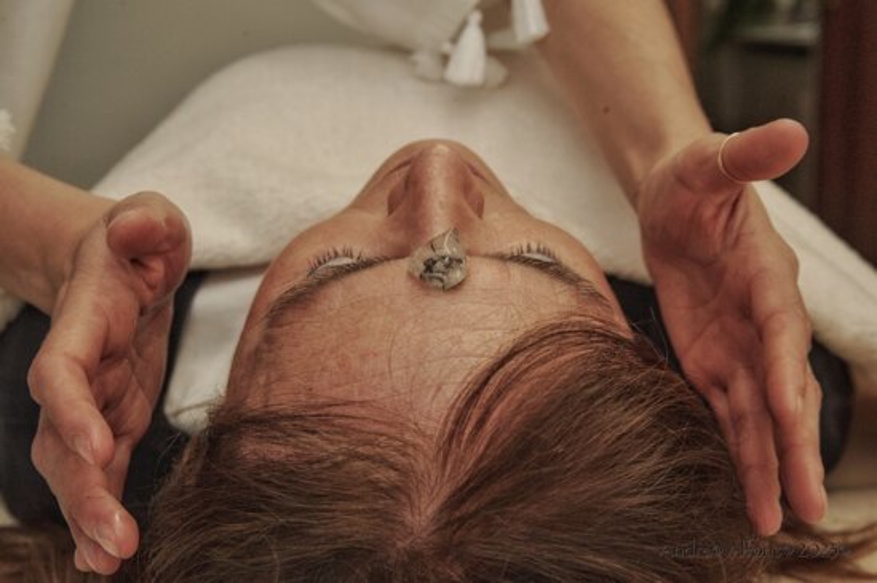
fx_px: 1363
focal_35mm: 56
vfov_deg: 24.1
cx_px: 438
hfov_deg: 35.7
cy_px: 292
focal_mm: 56
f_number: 11
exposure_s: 1/60
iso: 800
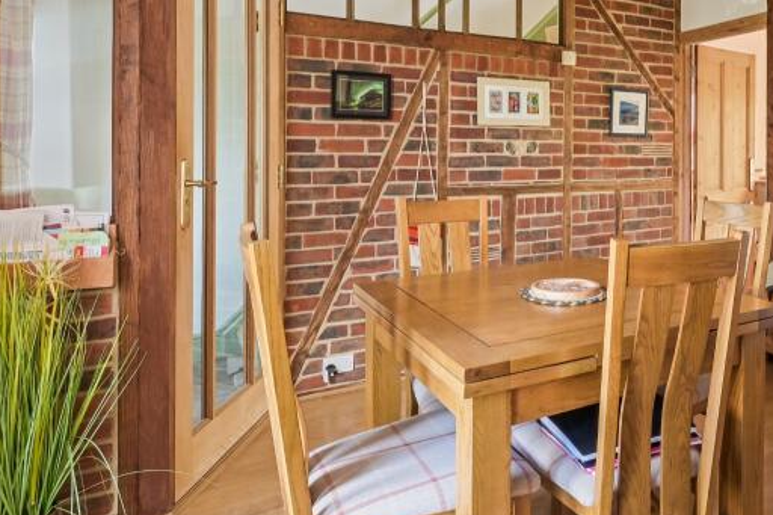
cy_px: 151
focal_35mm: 28
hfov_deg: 61.0
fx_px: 601
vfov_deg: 45.3
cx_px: 599
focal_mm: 14
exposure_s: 1.3
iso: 400
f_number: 13
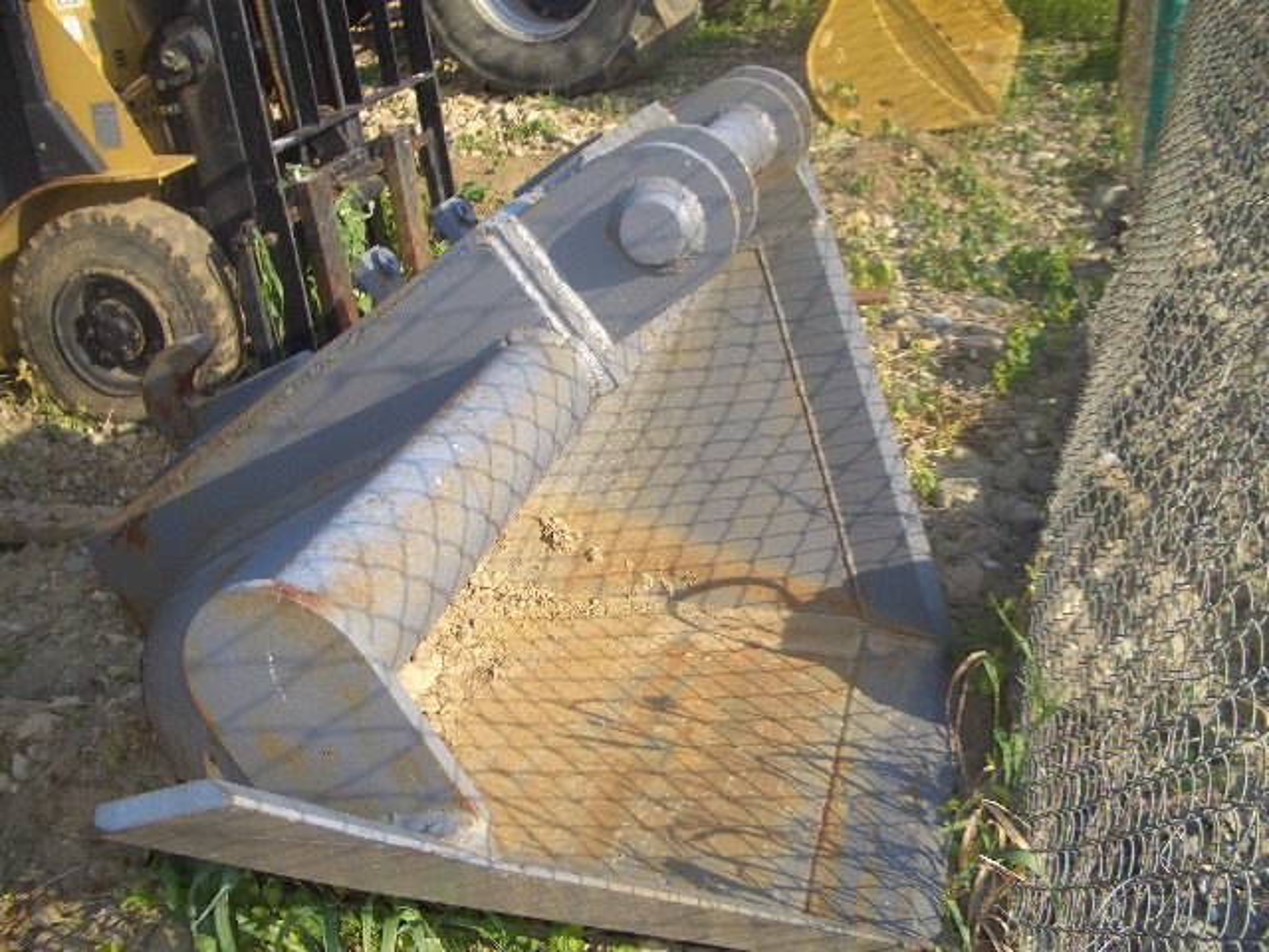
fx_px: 1283
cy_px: 476
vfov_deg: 40.7
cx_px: 634
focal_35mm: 35
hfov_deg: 52.6
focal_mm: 5.8
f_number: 2.6
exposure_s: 1/400
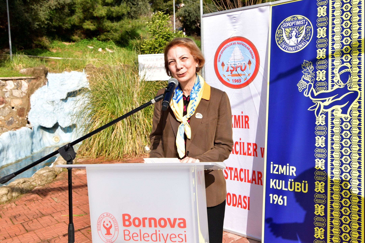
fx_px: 284
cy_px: 122
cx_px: 182
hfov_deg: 65.5
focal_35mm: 28
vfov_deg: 46.4
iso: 400
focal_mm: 28
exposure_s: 1/1600
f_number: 9
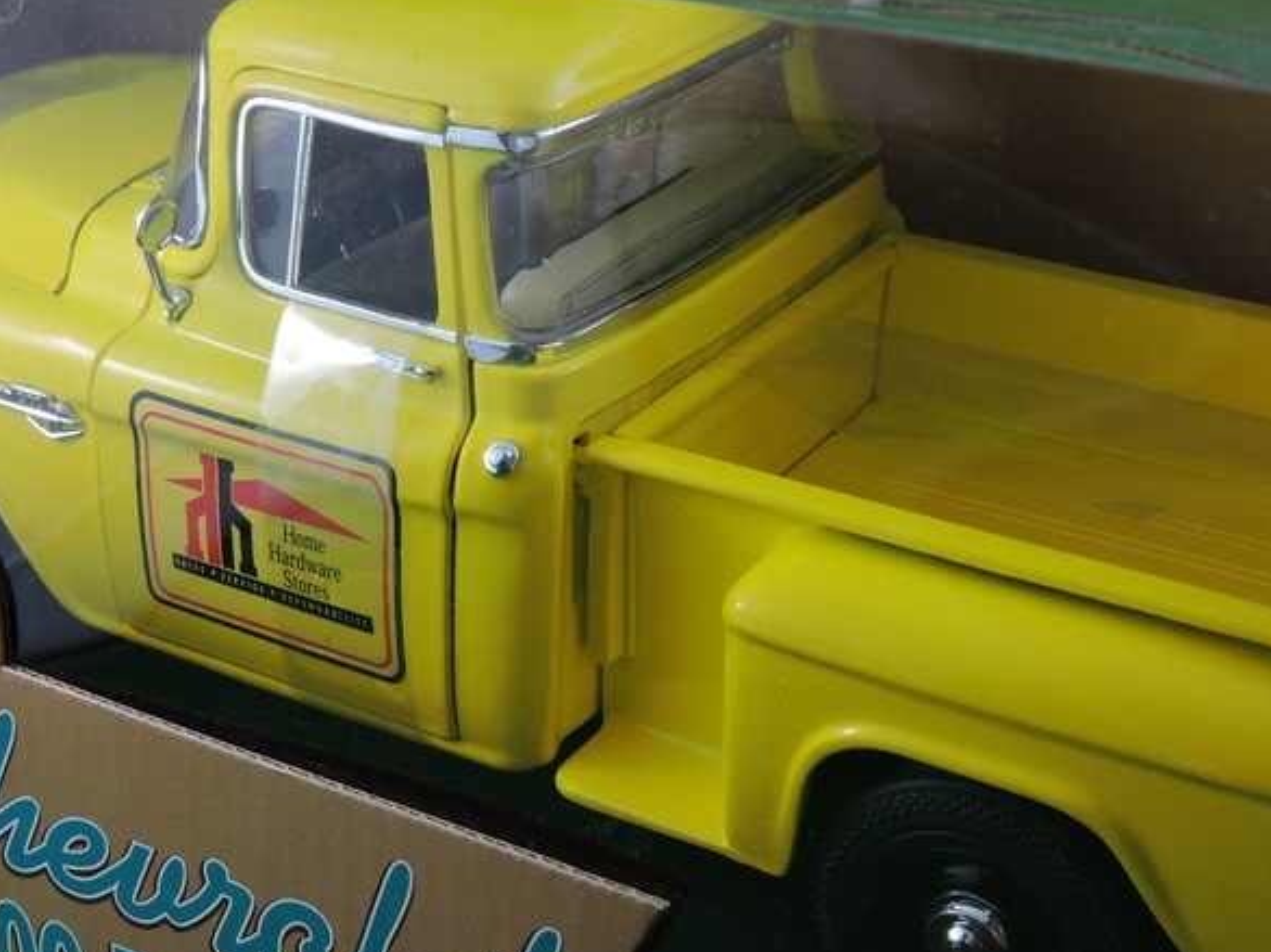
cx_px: 450
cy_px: 538
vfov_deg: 22.2
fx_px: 2422
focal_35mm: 66
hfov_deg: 29.2
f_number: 4
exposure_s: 1/40
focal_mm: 9
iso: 100
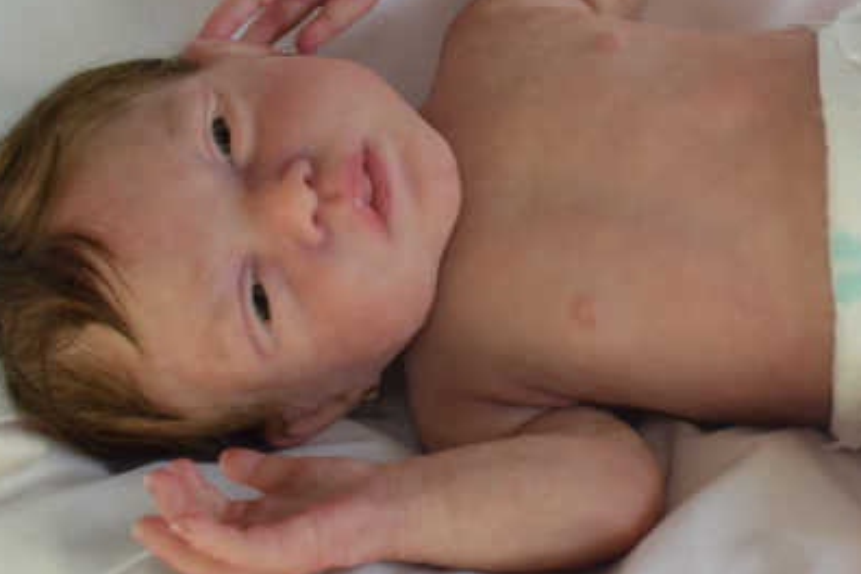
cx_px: 735
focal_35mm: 103
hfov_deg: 19.5
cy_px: 151
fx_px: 2463
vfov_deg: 13.3
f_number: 5.6
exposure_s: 1/40
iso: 100
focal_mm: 34
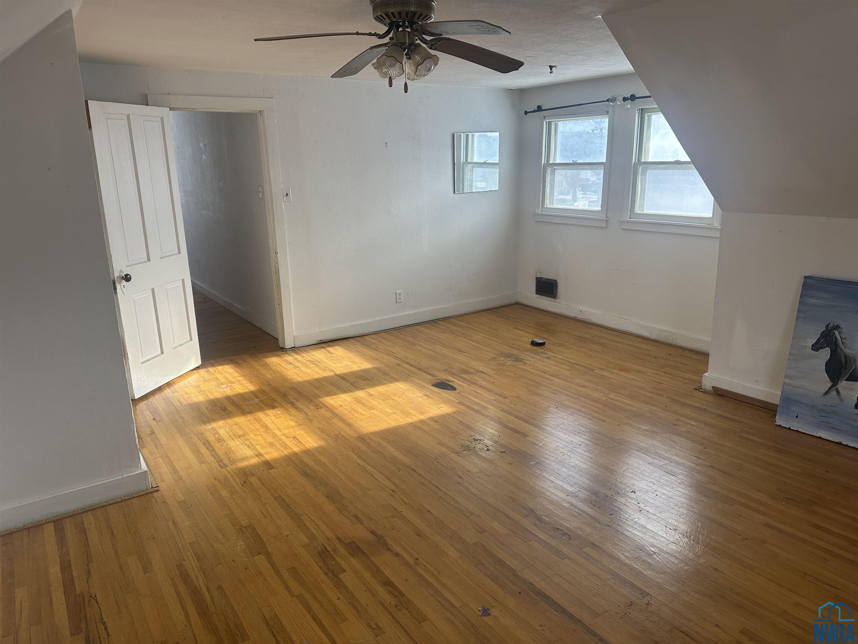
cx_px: 429
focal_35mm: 24
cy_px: 322
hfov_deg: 71.6
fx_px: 595
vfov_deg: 56.8
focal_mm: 6.86
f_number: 1.78
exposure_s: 1/324
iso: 80
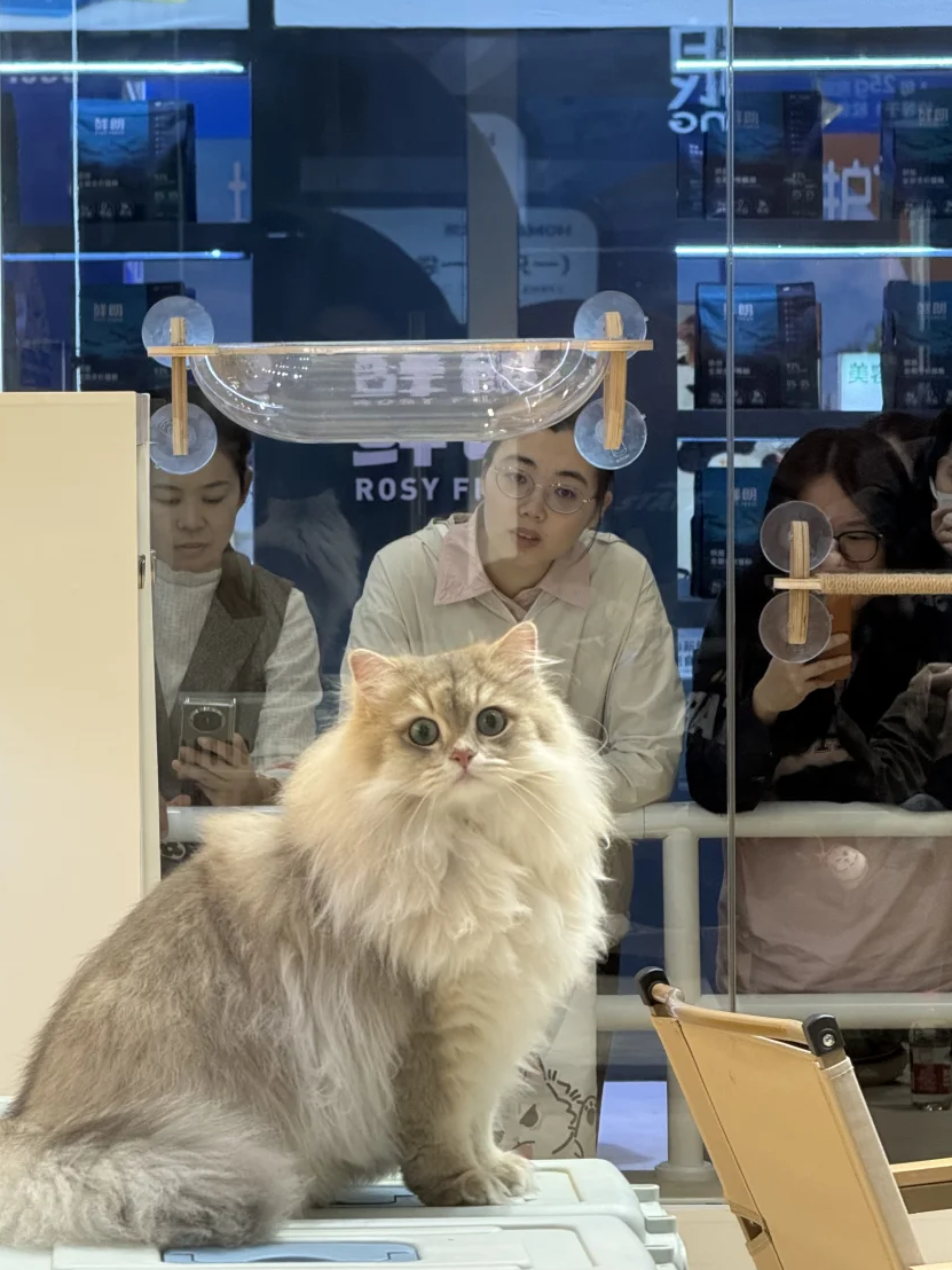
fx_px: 5720
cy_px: 673
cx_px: 369
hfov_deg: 9.5
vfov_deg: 12.7
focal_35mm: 156
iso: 160
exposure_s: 1/100
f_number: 2.8
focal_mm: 15.66
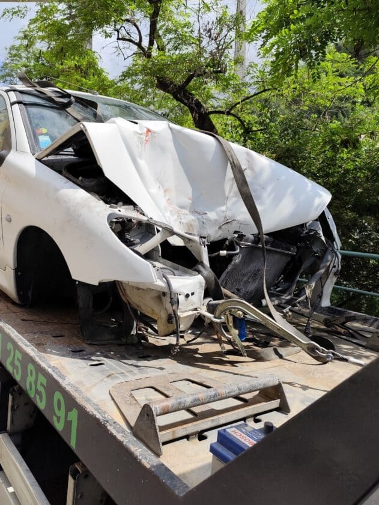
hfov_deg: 49.6
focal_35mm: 28
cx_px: 159
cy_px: 229
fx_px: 409
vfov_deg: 63.3
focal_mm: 6.14
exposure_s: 1/1421
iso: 50
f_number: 1.65
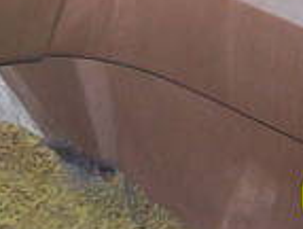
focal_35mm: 180
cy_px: -164
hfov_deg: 10.9
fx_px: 1580
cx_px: 8
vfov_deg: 8.0
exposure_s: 1/60
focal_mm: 5.77
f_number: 2.73
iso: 140
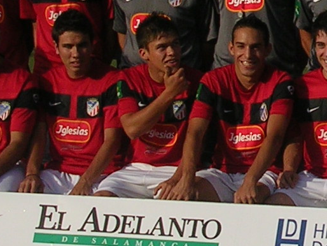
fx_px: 2259
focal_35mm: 239
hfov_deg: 8.2
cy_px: 85
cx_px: 369
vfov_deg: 6.2
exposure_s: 1/1100
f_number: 3.4
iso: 50
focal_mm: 9.1
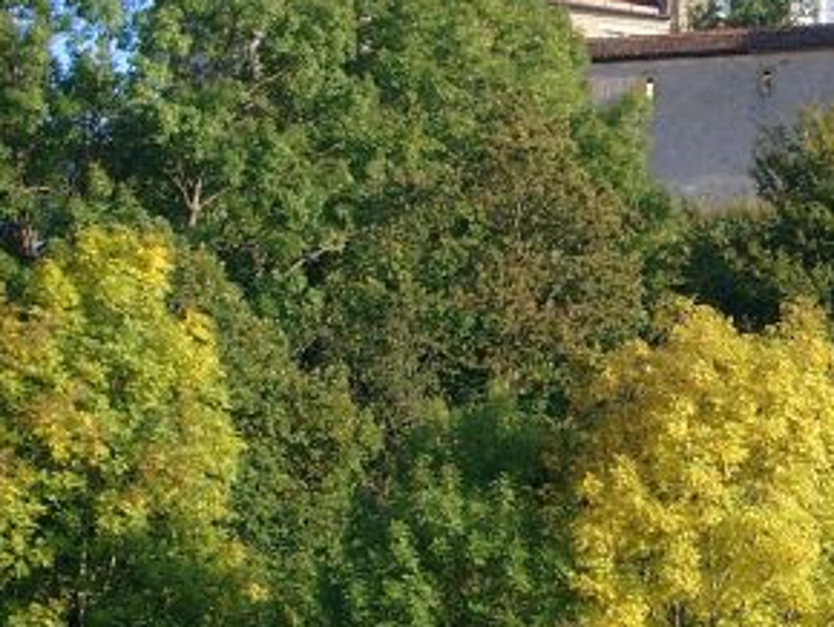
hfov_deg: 8.6
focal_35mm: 226
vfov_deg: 6.6
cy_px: 92
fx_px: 5450
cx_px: 1032
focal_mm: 16.97
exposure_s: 1/214
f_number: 4
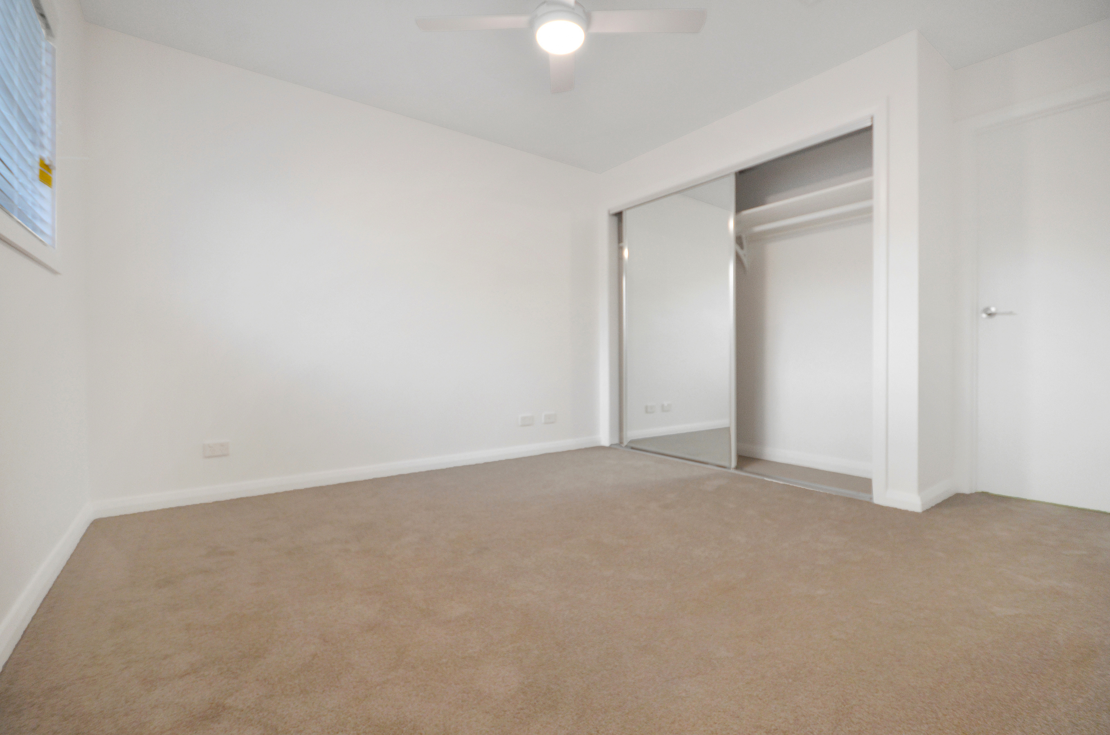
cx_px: 555
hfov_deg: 100.5
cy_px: 368
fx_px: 462
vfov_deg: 77.1
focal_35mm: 15
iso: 560
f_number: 4
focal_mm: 10
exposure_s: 1/60
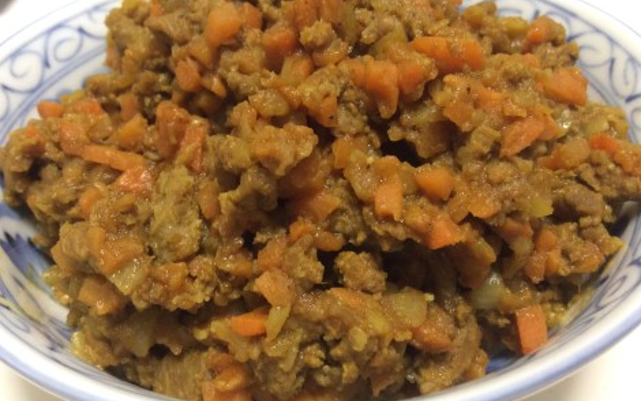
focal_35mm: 36
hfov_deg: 54.0
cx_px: 320
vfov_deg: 35.3
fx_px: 629
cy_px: 182
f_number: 2.4
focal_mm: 3.3
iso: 160
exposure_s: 1/24
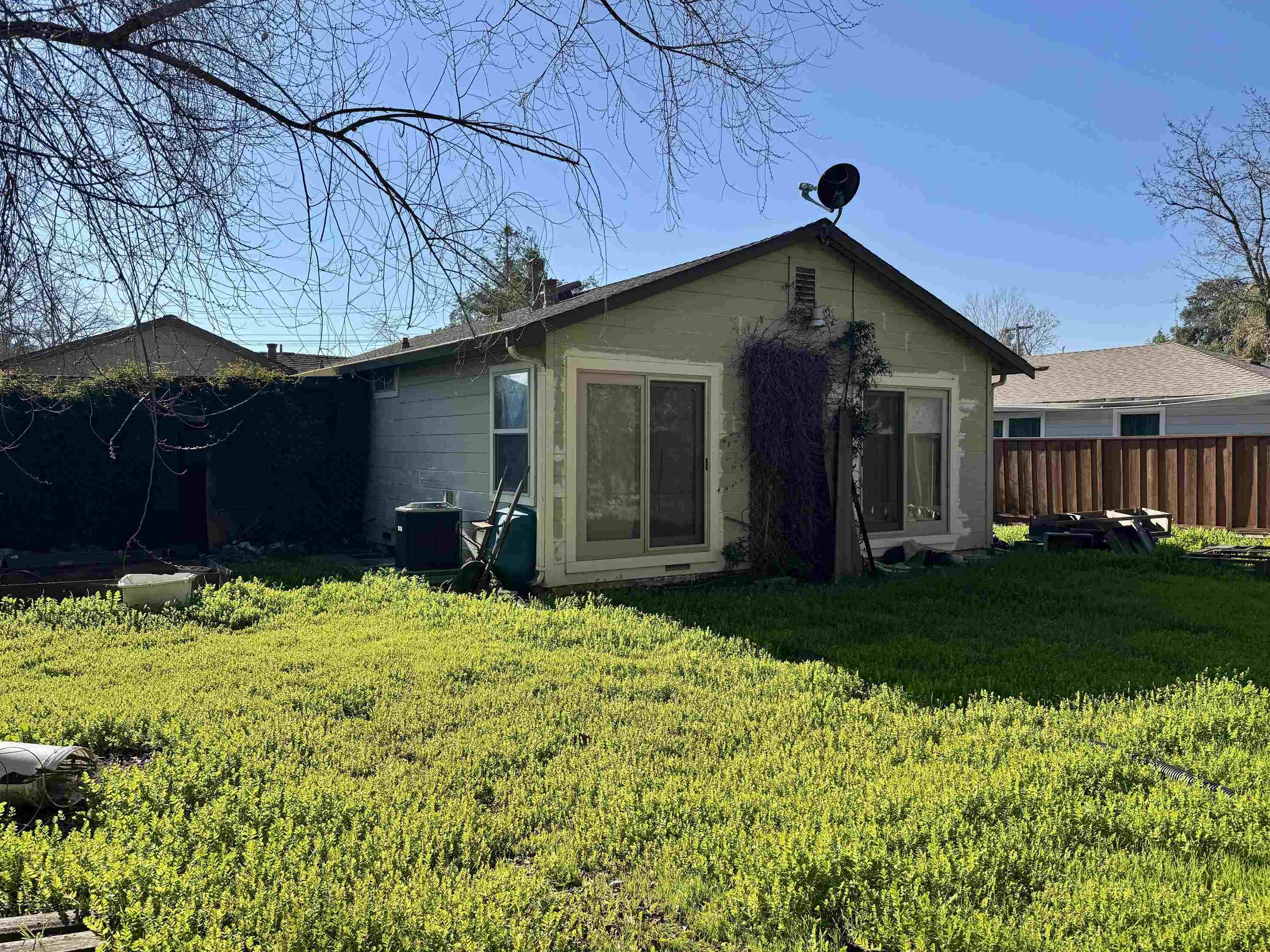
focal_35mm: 25
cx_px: 615
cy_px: 458
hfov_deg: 69.4
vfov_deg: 54.9
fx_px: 917
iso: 80
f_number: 1.78
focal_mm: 6.76
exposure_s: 1/4608
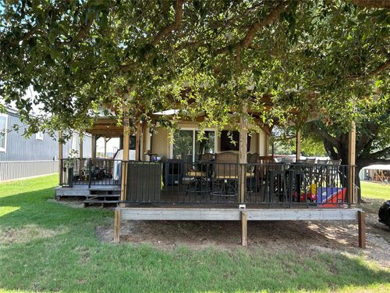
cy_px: 146
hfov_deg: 67.3
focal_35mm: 26
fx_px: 293
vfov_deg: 53.1
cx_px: 195
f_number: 1.5
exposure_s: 1/285
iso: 50
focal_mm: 5.7
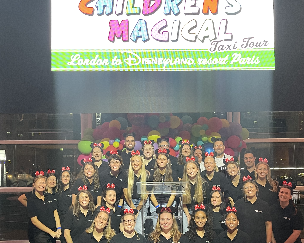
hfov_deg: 42.0
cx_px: 154
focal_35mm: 44
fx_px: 396
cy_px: 142
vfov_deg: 34.1
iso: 250
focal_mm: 5.1
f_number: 1.6
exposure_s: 1/50
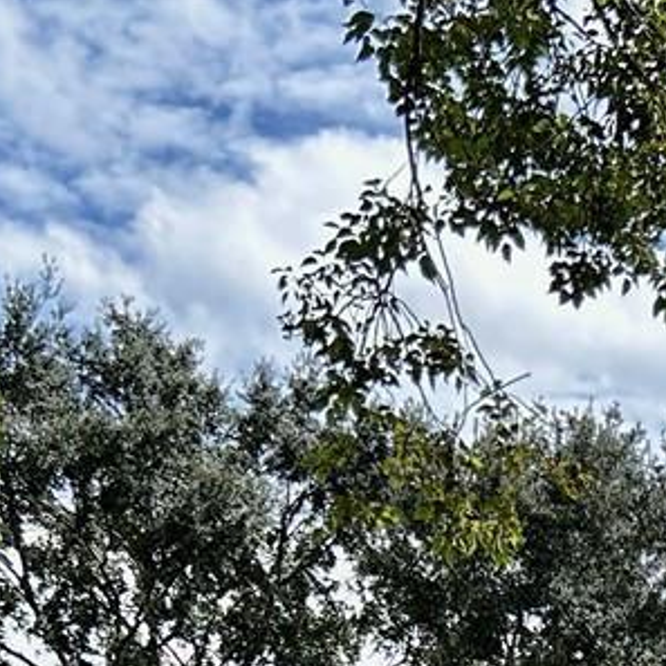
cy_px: 1336
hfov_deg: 13.4
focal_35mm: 124
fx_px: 2699
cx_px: 946
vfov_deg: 12.4
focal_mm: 5.7
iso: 50
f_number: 1.5
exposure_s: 1/1511
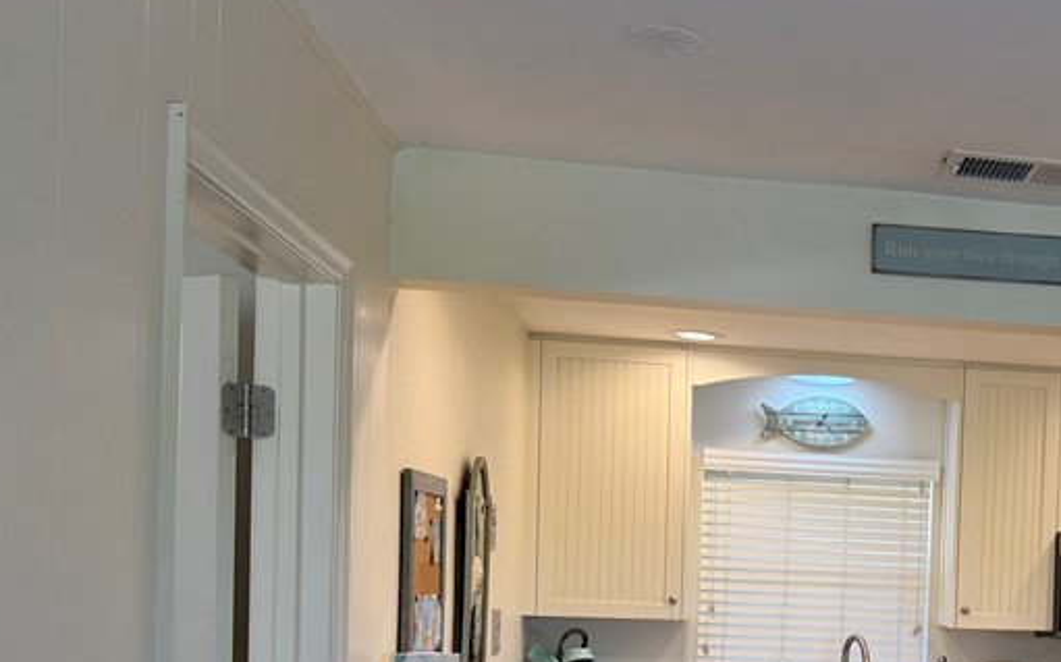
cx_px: 963
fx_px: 1474
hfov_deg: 37.0
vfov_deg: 24.5
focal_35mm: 51
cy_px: 606
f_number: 1.78
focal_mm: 6.76
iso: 100
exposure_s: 1/120
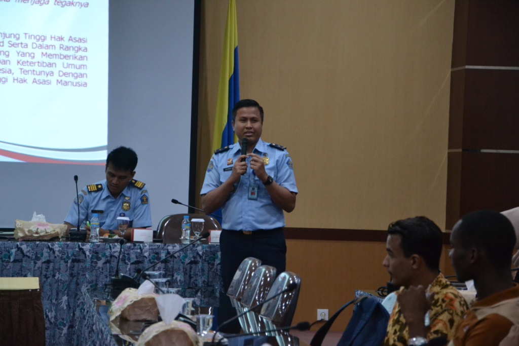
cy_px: 173
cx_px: 260
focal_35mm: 128
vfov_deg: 10.8
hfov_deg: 16.1
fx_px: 1838
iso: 2500
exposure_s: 1/60
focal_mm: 85
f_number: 5.6
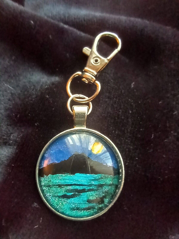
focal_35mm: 22
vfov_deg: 76.4
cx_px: 90
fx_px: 152
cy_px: 120
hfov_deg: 61.1
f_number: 2.4
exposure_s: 1/20
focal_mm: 1.77
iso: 400
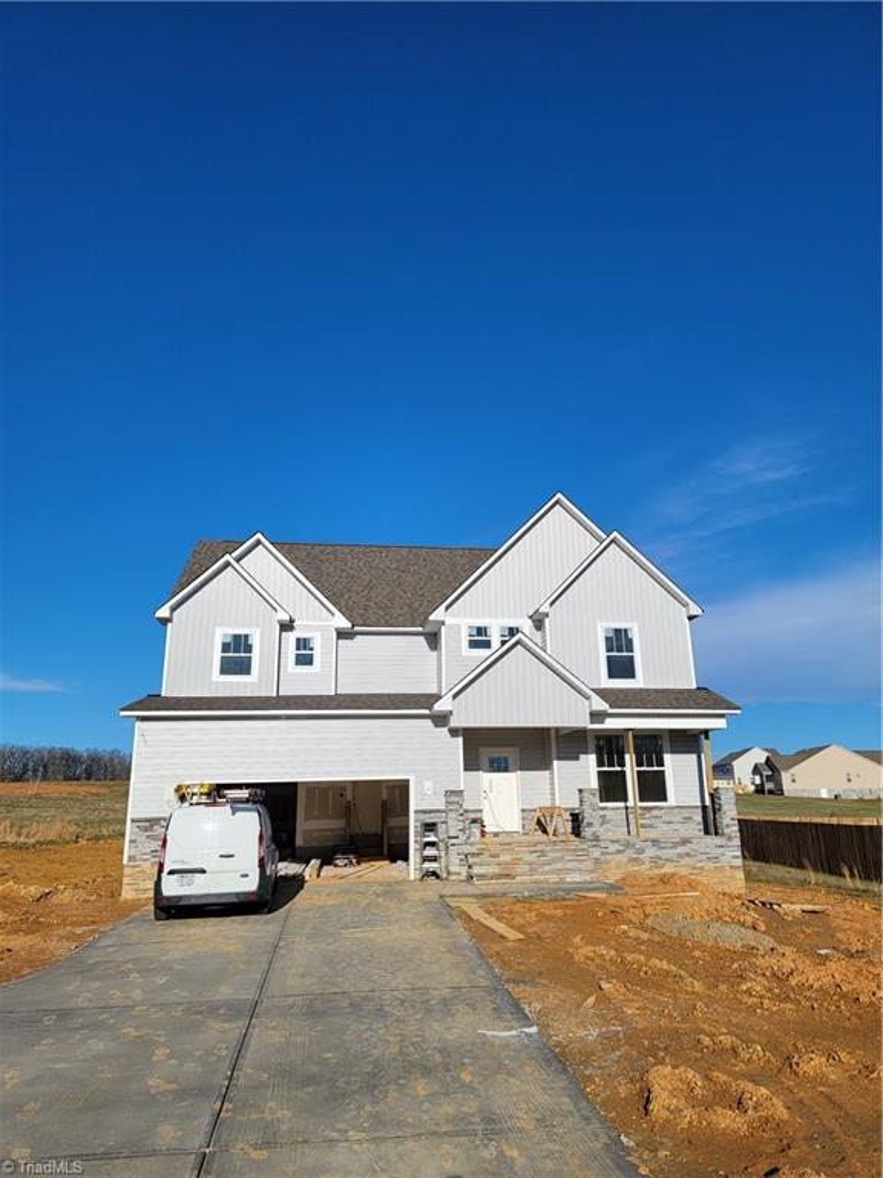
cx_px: 442
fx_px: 816
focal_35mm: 24
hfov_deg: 56.8
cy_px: 589
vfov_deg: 71.6
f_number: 1.8
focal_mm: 6.7
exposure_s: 1/1844
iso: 16
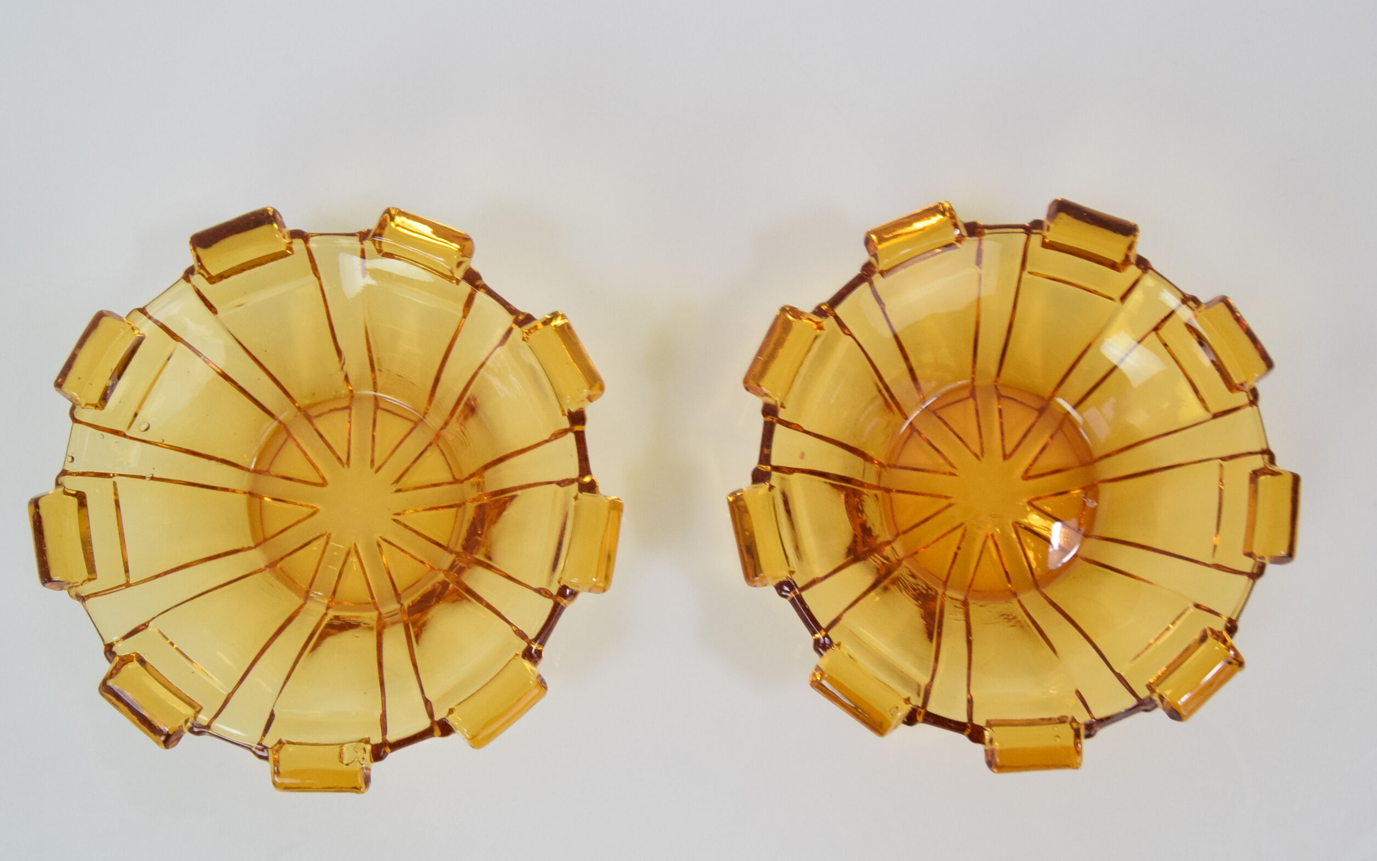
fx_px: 1501
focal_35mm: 40
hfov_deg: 49.2
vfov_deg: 31.9
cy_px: 510
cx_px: 731
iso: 1600
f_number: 8
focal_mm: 22
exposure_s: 1/250
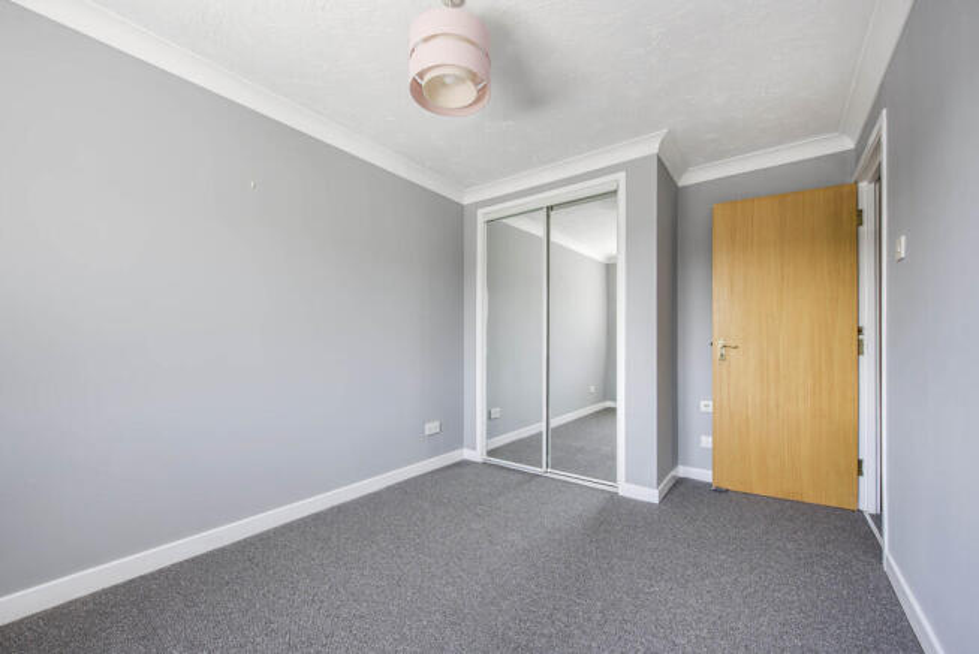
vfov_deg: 81.3
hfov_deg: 104.2
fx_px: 381
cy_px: 327
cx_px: 490
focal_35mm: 14
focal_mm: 14
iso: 320
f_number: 9
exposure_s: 1/40
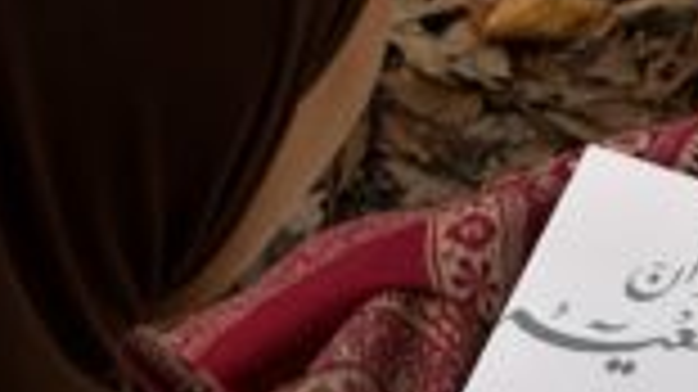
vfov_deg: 5.6
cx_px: 648
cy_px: 464
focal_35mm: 216
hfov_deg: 9.9
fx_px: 3996
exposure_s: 1/99
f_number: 2.8
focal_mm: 9
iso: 32
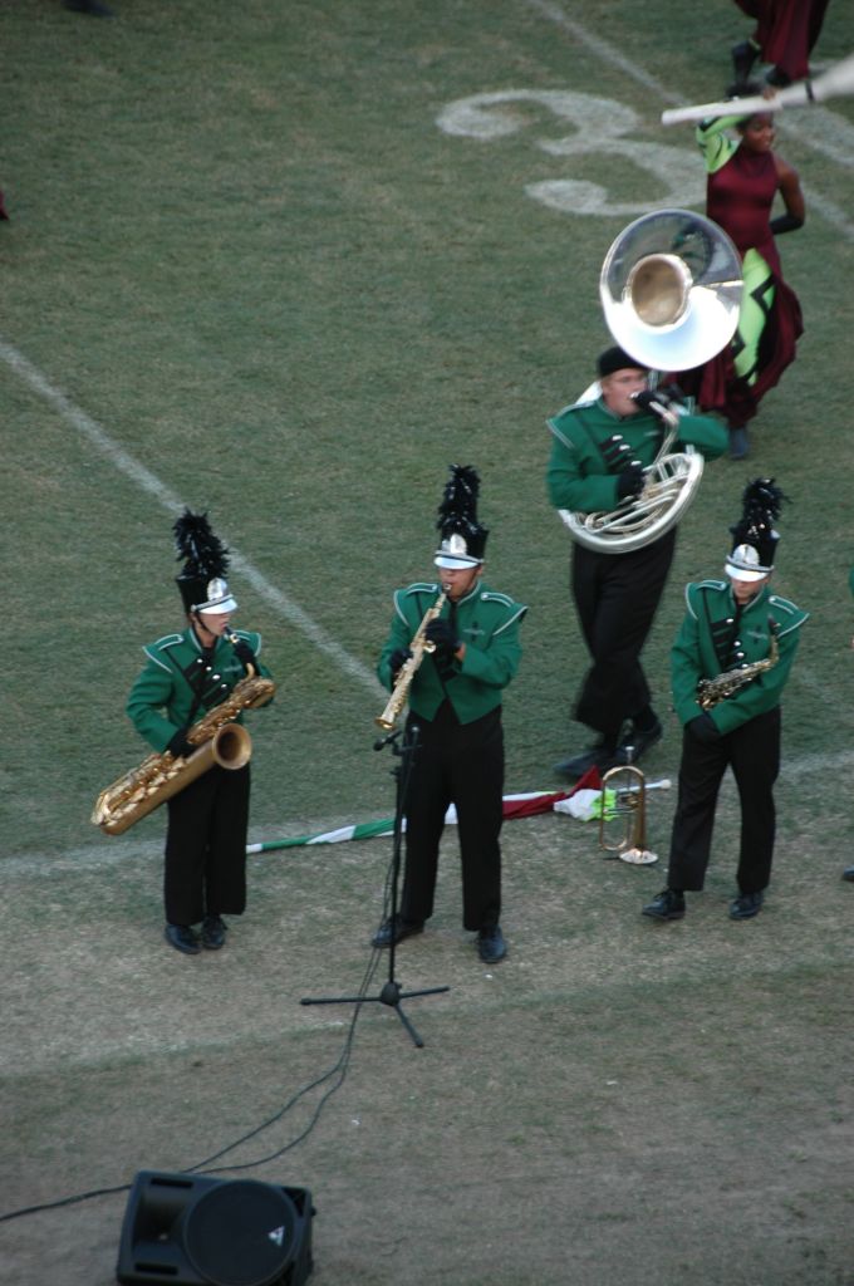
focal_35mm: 300
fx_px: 10703
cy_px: 643
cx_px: 427
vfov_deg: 6.9
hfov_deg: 4.6
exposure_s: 1/80
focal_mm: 200
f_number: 5.6
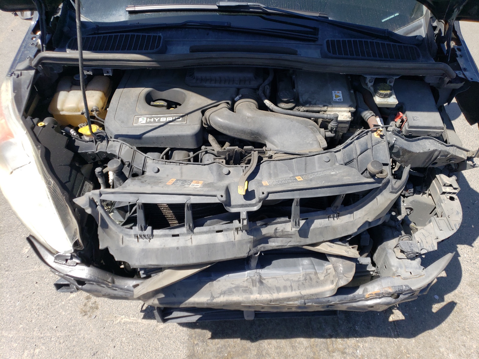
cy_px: 180
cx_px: 240
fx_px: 360
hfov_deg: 67.3
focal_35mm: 26
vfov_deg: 53.1
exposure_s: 1/1667
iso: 50
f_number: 1.5
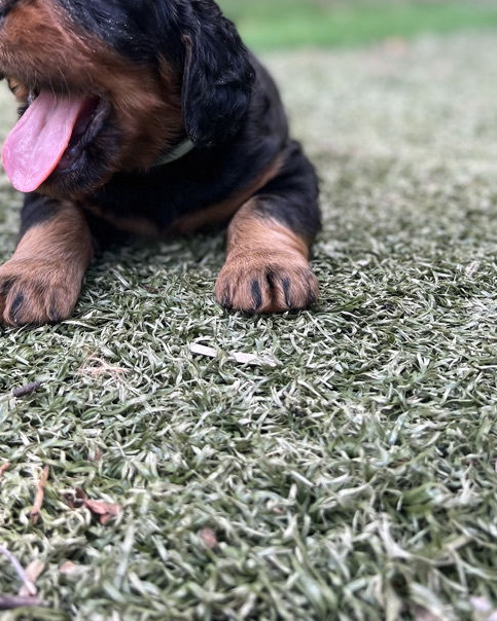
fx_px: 791
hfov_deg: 34.7
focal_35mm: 43
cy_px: 209
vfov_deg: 42.3
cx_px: 180
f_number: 1.5
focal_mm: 5.7
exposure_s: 1/121
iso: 50
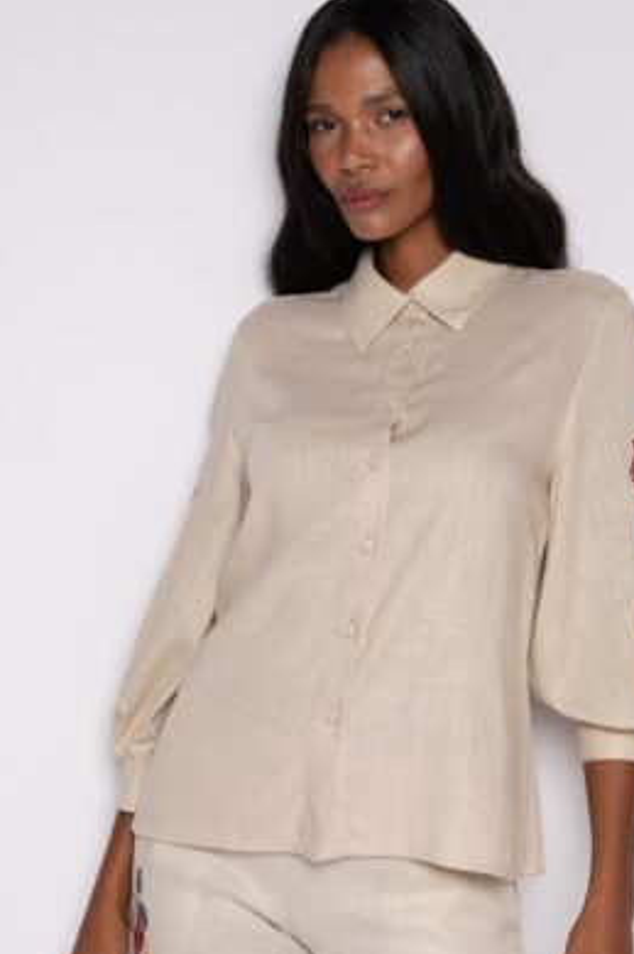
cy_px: 610
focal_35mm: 74
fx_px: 1960
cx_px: 370
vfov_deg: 27.3
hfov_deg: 18.4
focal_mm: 48
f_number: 7.1
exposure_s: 1/160
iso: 200
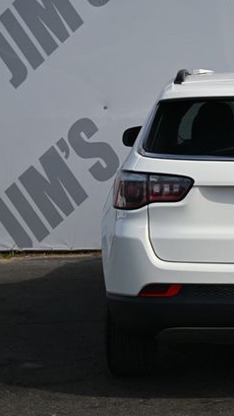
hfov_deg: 12.8
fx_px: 1022
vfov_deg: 23.0
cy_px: 207
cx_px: 279
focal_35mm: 93
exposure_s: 1/320
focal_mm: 39
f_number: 6.3
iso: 100
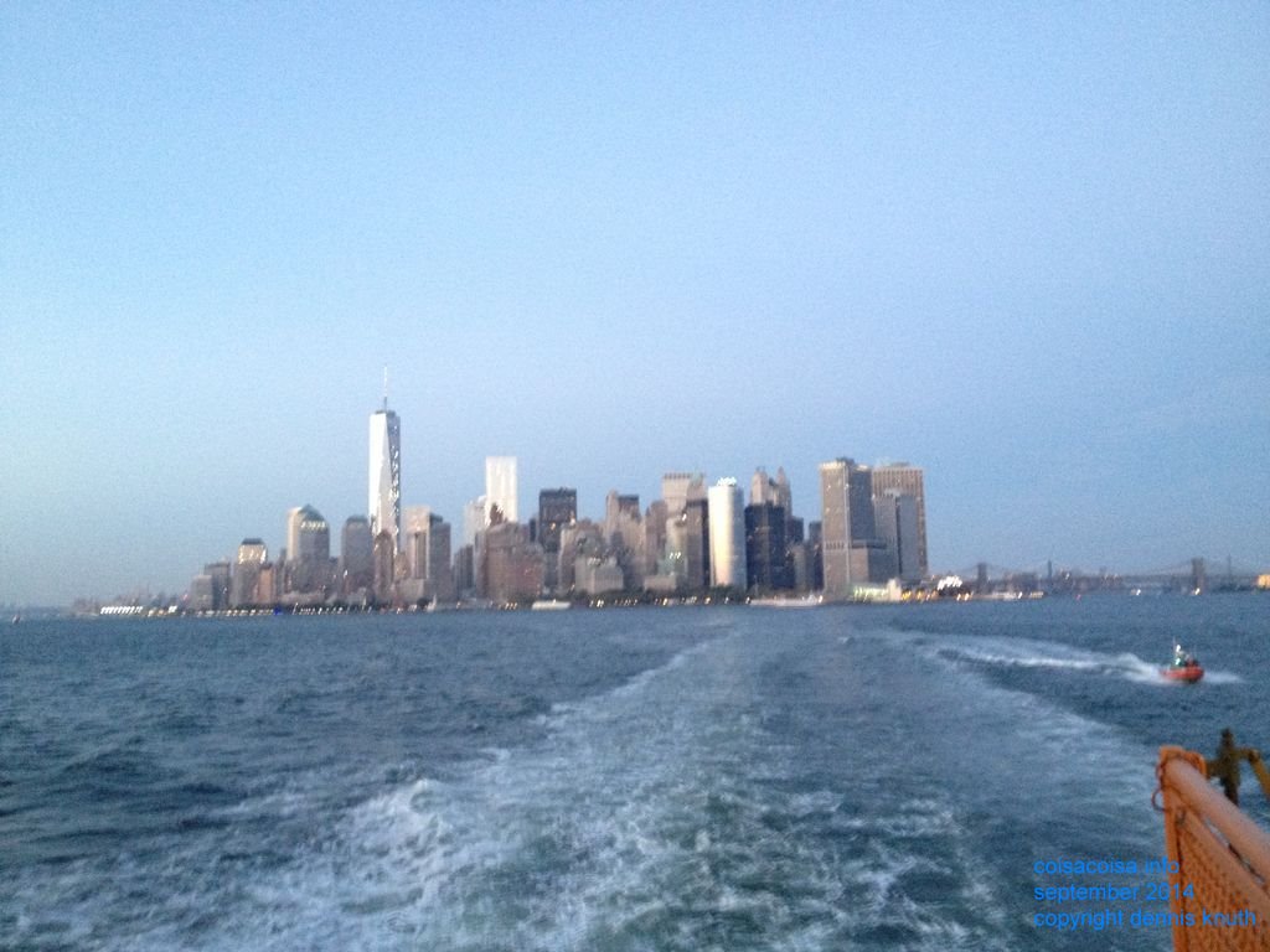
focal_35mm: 35
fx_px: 1284
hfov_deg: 52.6
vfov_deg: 40.7
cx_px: 635
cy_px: 476
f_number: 2.4
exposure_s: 1/20
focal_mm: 4.28
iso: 320
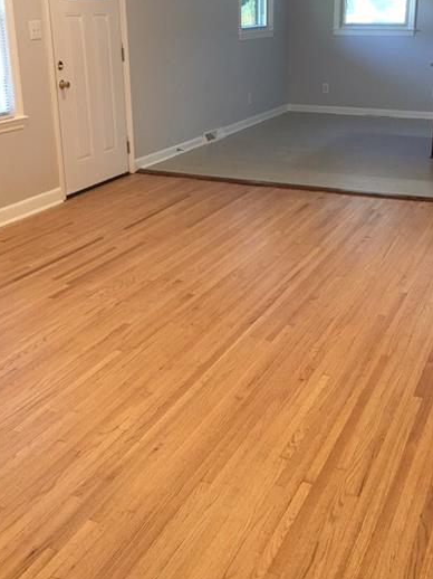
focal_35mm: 43
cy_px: 245
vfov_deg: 43.7
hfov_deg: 33.5
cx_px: 256
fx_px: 718
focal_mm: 4.15
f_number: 2.2
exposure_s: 1/15
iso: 40
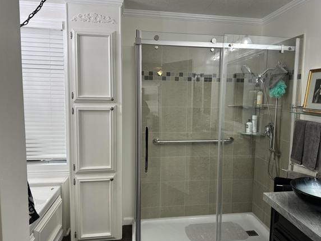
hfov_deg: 65.1
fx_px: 250
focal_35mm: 27
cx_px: 179
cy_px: 121
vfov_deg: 51.4
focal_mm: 6.86
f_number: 1.78
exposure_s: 1/120
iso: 160
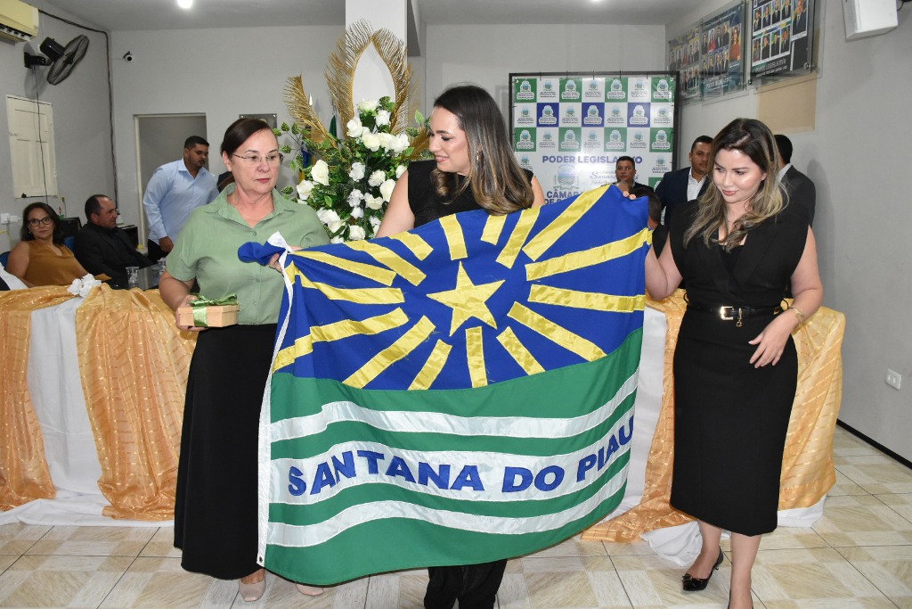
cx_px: 456
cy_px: 304
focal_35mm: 27
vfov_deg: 47.9
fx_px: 684
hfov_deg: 67.4
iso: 2000
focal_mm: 18
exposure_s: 1/125
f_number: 5.6
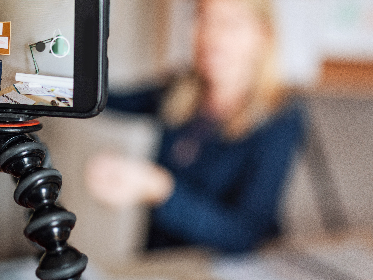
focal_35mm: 56
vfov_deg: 25.9
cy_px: 86
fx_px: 603
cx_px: 90
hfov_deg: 33.6
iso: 250
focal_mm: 35
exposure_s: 1/200
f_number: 1.8
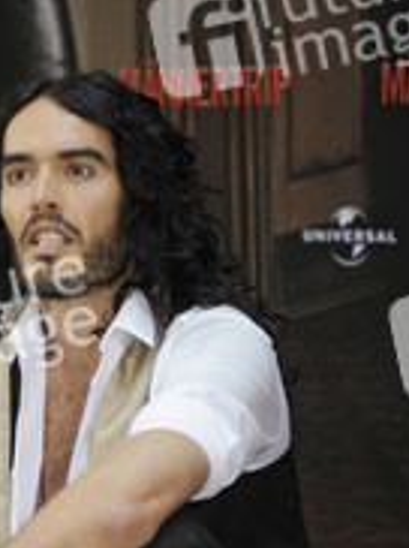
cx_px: 30
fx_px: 4074
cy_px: 479
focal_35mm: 258
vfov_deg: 7.7
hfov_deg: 5.7
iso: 1000
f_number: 4.2
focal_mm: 122
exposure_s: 1/160
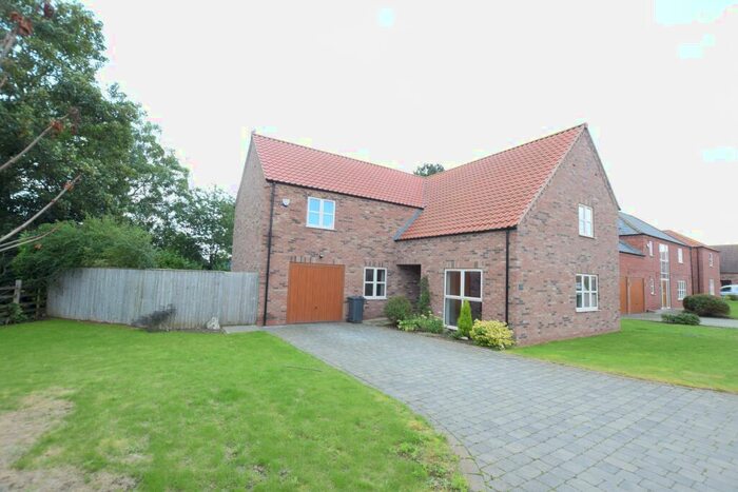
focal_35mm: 15
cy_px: 246
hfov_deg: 100.4
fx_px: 308
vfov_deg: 77.4
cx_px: 369
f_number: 6.3
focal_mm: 10
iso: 400
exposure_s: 1/160
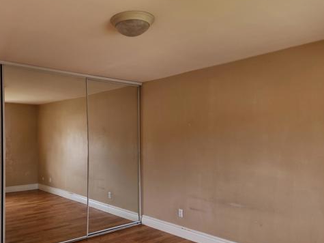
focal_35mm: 31
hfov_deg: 57.4
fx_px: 290
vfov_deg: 45.2
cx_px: 115
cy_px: 143
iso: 80
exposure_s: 1/180
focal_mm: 5.4
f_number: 1.8
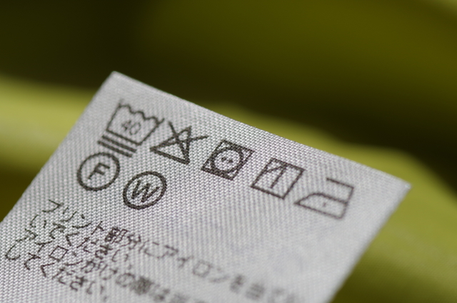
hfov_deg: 15.2
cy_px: 152
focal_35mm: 135
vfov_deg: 10.1
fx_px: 1712
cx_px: 228
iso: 200
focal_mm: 90
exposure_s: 1/250
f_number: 5.6
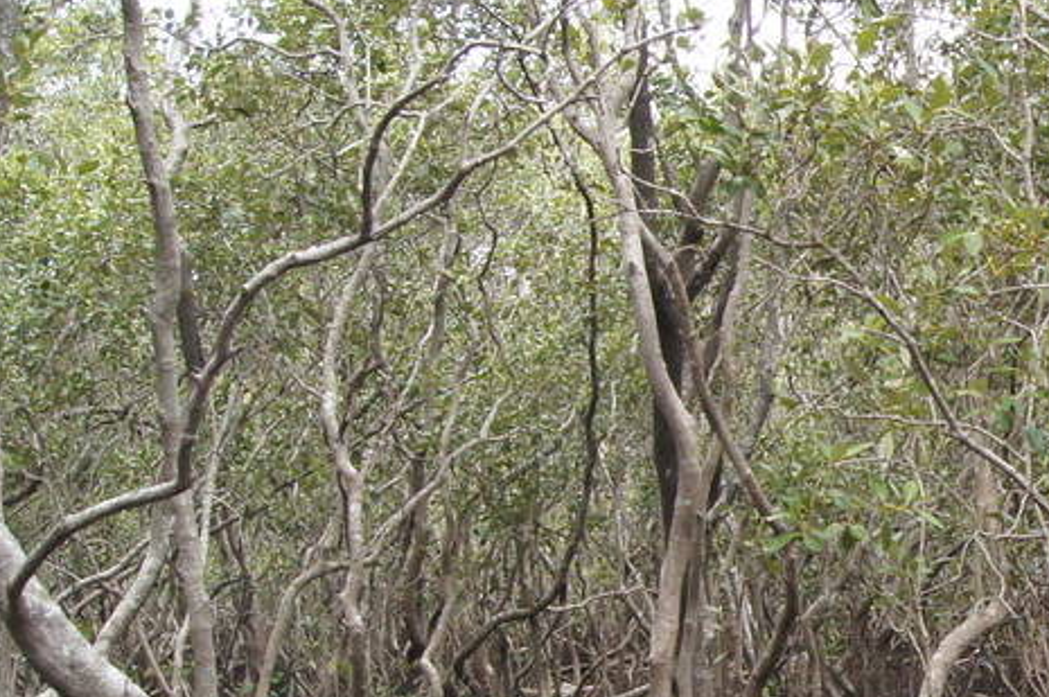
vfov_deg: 14.6
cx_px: 1437
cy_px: 461
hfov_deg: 19.8
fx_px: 2707
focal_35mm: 93
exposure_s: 1/80
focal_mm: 18
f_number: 9
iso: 400
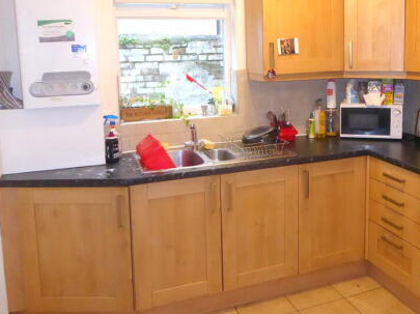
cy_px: 103
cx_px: 255
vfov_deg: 39.1
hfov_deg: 51.0
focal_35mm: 36
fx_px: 436
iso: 800
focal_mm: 4.3
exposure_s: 1/60
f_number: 3.3
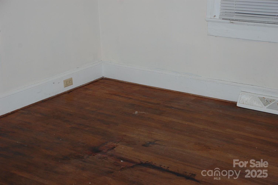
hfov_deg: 28.1
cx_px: 139
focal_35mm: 72
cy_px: 92
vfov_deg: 18.9
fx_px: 556
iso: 400
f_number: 4.8
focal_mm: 48
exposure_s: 1/60
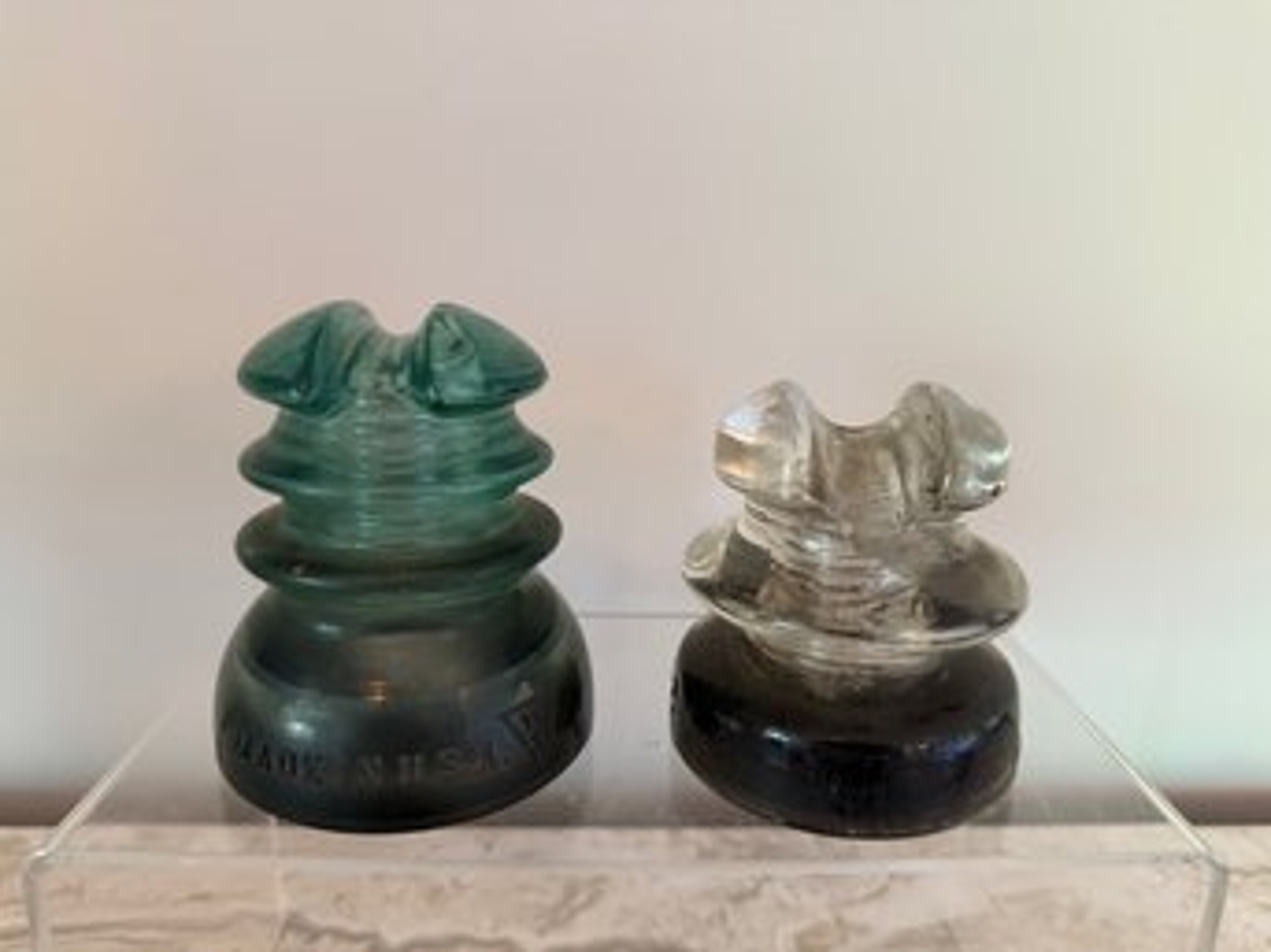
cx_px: 636
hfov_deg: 71.6
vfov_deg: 56.8
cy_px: 476
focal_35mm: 24
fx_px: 881
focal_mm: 6.76
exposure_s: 1/60
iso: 640
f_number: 1.78
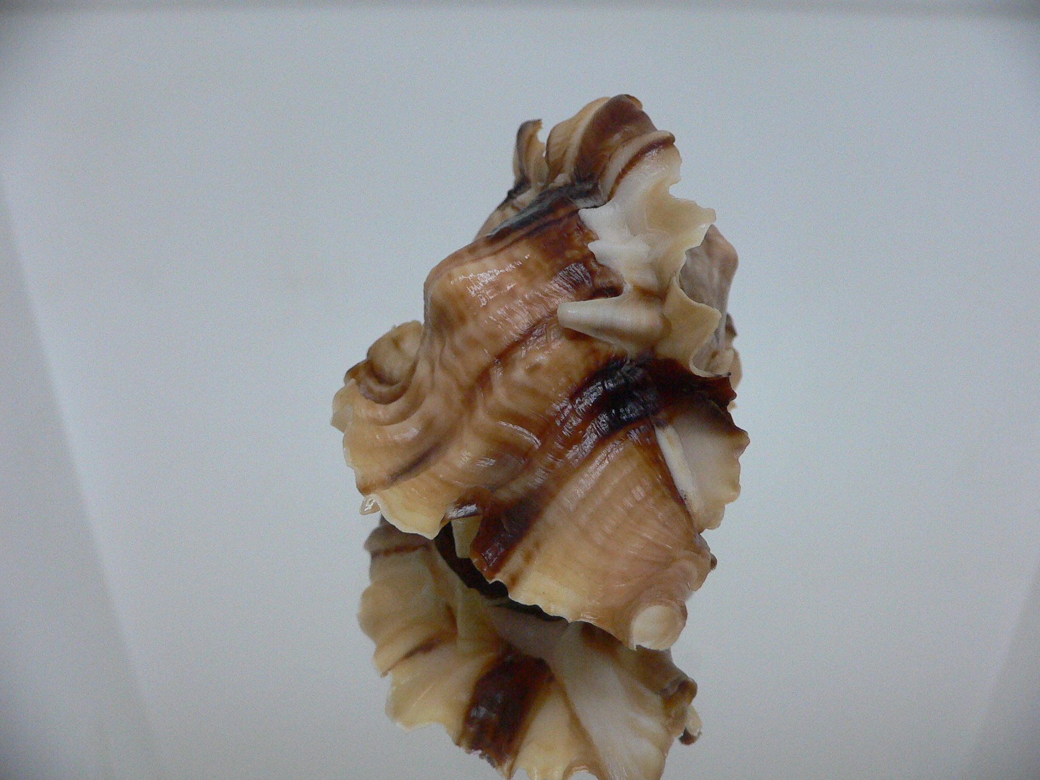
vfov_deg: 40.7
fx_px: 1052
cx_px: 520
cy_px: 390
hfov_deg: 52.6
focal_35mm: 35
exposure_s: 1/60
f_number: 2.8
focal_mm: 4.6
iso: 200
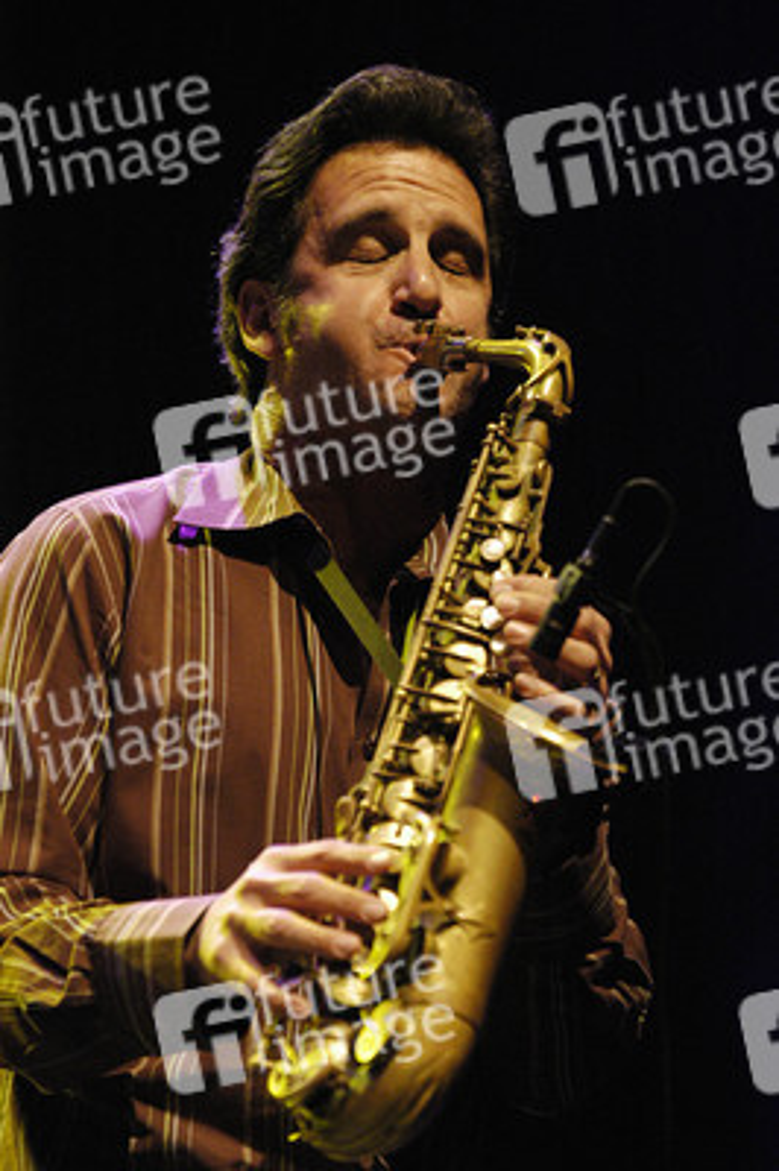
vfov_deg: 9.5
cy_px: 586
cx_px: 390
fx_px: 7071
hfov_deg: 6.3
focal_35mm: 218
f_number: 2.8
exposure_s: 1/125
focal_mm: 145
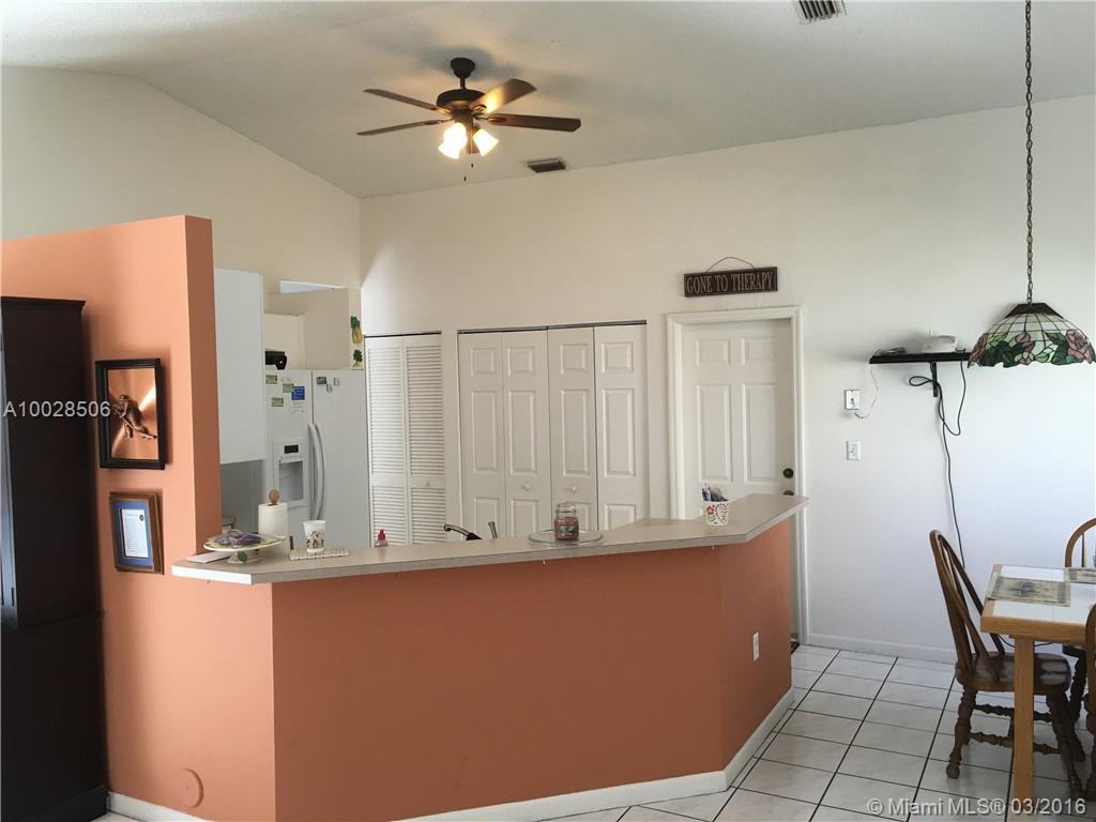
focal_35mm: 29
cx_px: 548
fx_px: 918
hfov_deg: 61.7
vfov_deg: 48.2
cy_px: 411
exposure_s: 1/40
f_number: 2.2
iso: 25
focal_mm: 4.15
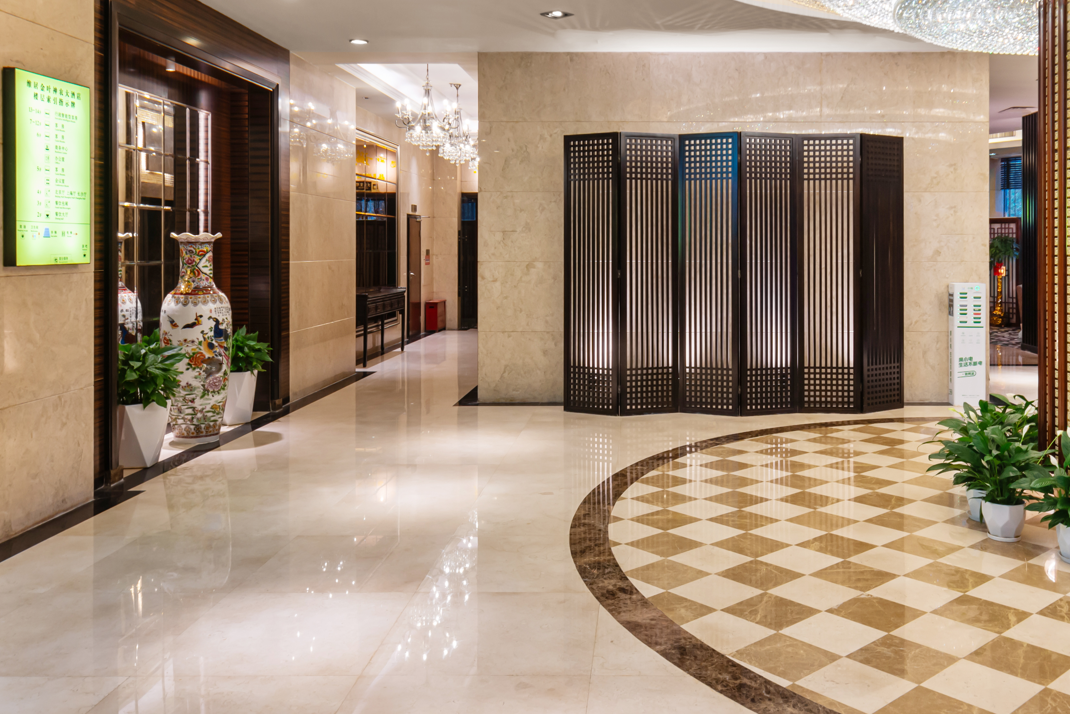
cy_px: 195
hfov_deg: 59.4
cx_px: 679
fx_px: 922
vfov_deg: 41.3
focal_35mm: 31
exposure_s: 1/4
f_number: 8
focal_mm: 14
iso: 200
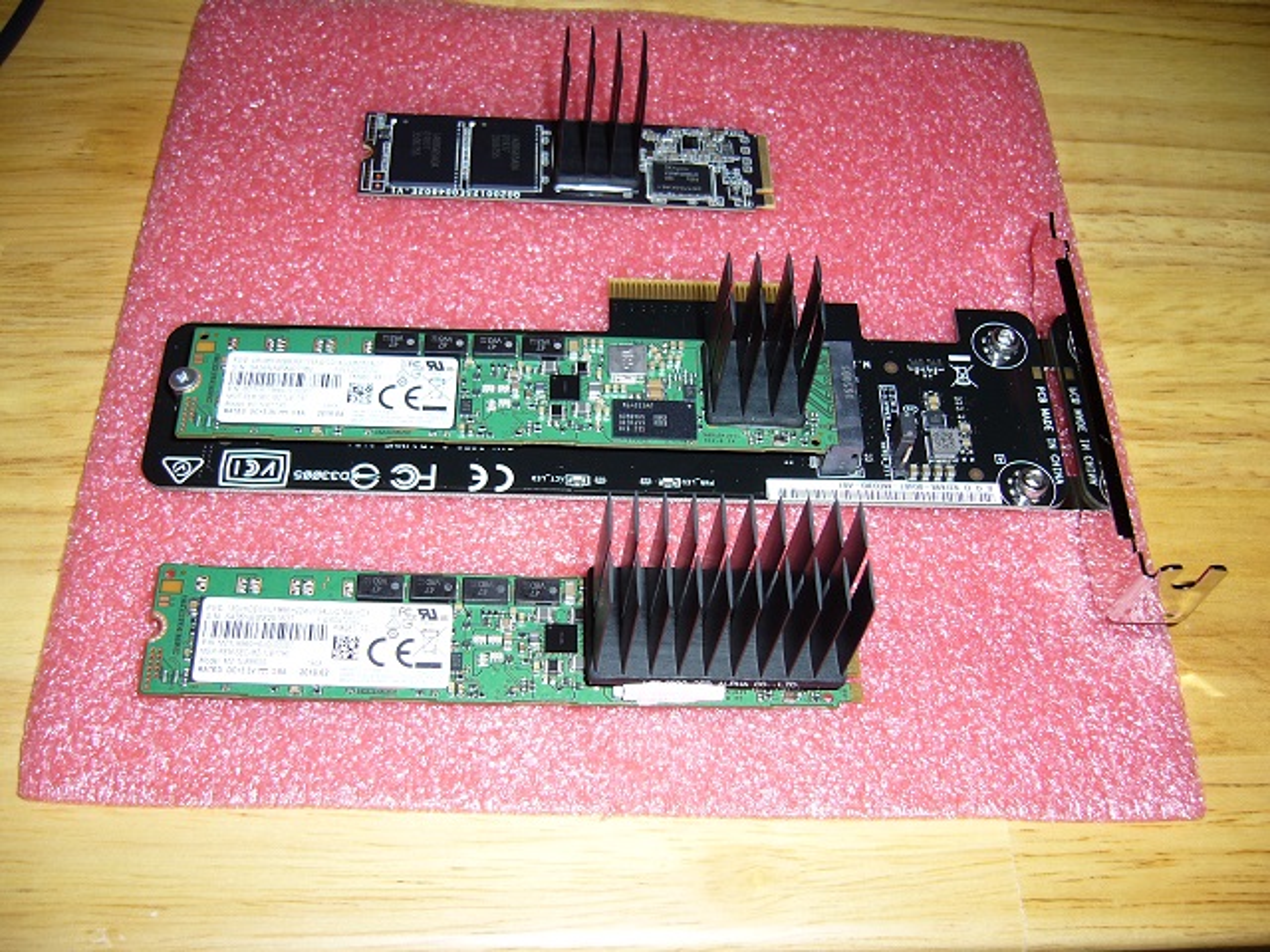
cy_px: 476
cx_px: 635
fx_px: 1284
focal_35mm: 35
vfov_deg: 40.7
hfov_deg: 52.6
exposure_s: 1/30
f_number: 2.8
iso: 80
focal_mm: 5.8
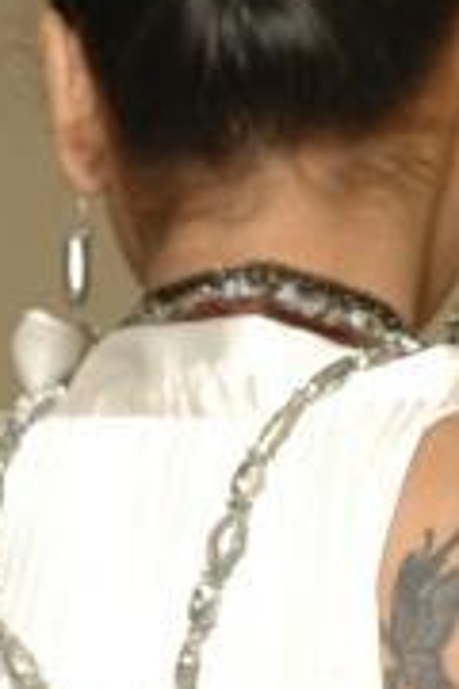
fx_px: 7482
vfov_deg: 5.3
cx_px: 363
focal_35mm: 391
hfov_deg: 3.5
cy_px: 498
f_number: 8
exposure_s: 1/125
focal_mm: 105
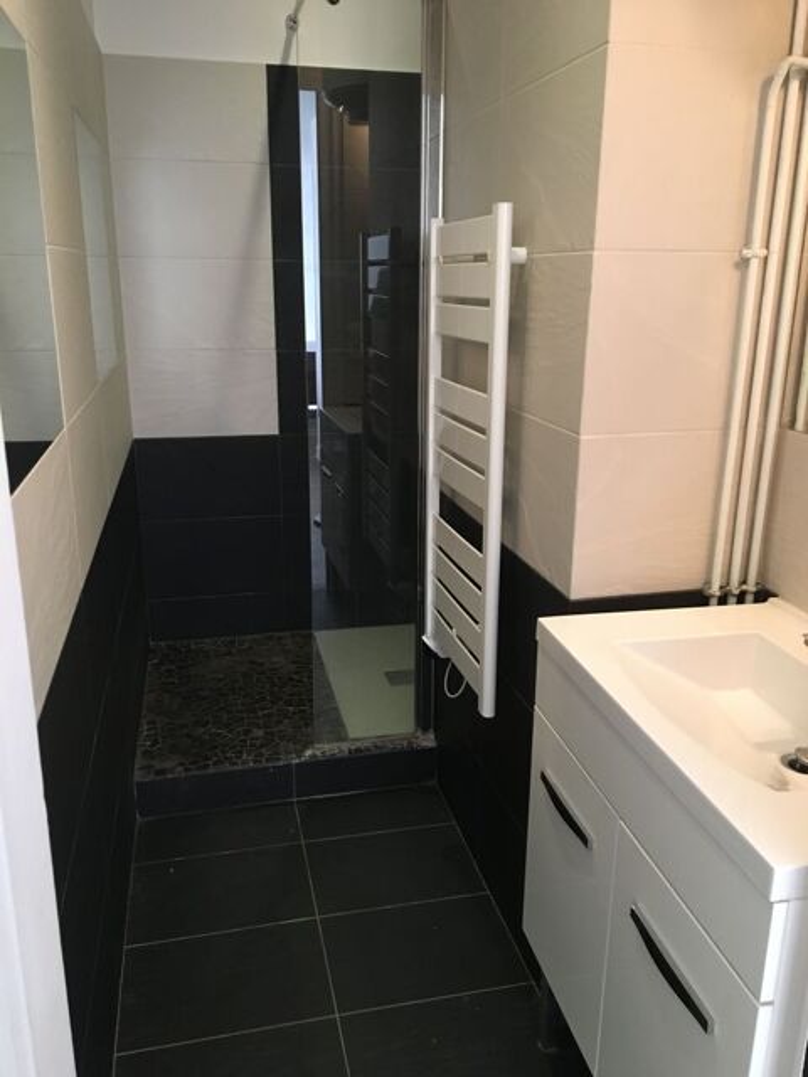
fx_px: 903
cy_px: 538
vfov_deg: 61.7
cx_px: 404
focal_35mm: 29
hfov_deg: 48.2
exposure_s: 1/33
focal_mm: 4.15
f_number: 2.2
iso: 200
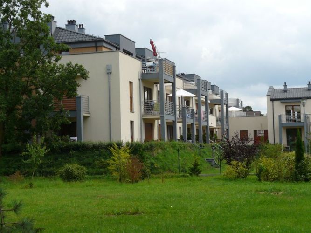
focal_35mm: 69
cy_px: 116
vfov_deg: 21.3
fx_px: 620
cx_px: 156
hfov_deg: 28.2
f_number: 5.6
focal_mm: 11.4
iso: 100
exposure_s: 1/250
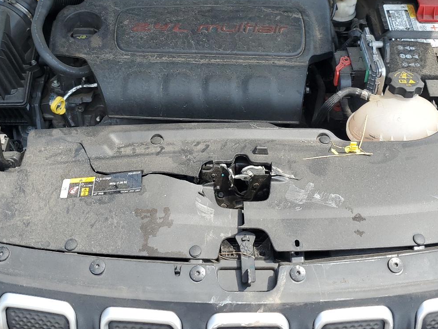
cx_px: 215
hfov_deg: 44.8
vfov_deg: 34.1
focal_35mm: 42
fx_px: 532
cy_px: 111
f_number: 1.5
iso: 50
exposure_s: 1/1111
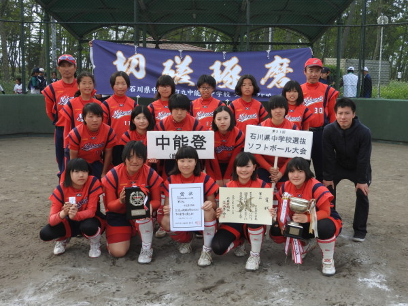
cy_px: 153
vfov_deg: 32.2
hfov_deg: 42.1
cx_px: 204
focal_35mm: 45
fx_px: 530
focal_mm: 8.1
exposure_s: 1/320
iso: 100
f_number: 4
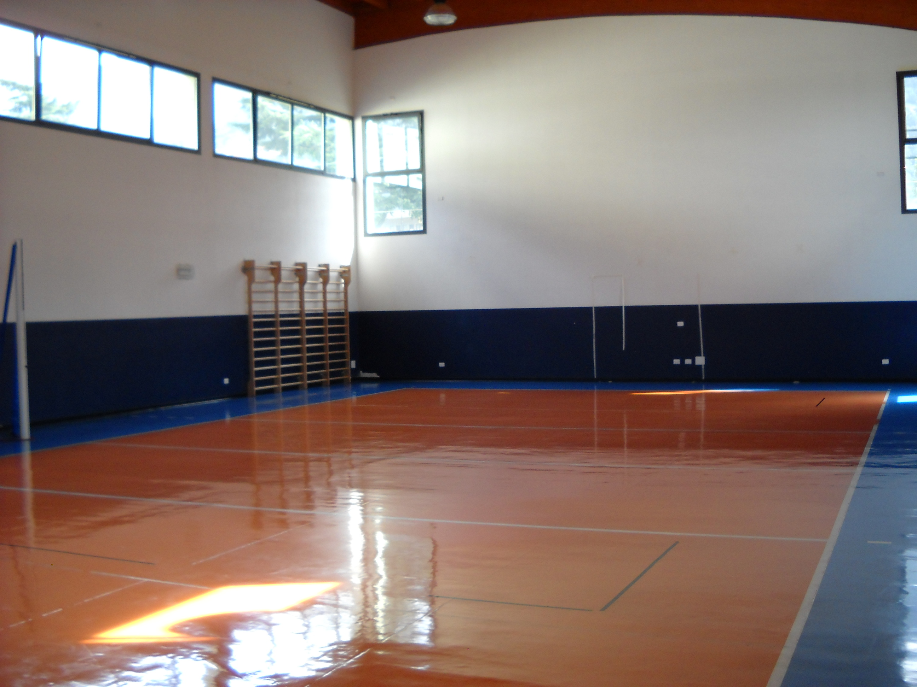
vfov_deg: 35.1
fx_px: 1086
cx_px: 458
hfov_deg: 45.8
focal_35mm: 41
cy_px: 344
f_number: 3.1
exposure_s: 1/60
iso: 175
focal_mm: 6.72
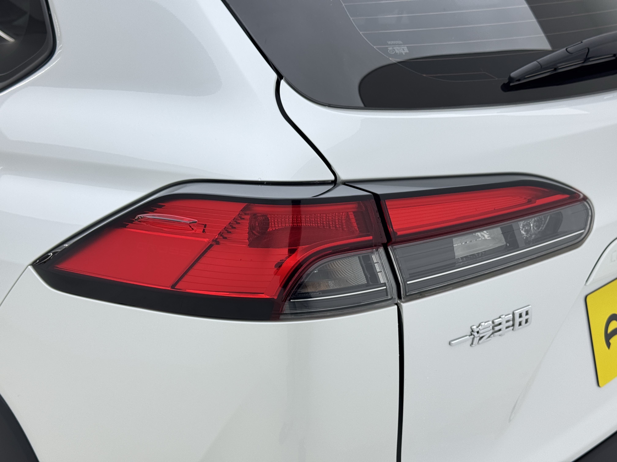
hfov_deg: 39.7
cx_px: 308
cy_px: 231
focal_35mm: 48
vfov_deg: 30.3
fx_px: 856
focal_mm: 6.76
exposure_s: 1/572
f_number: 1.78
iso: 64
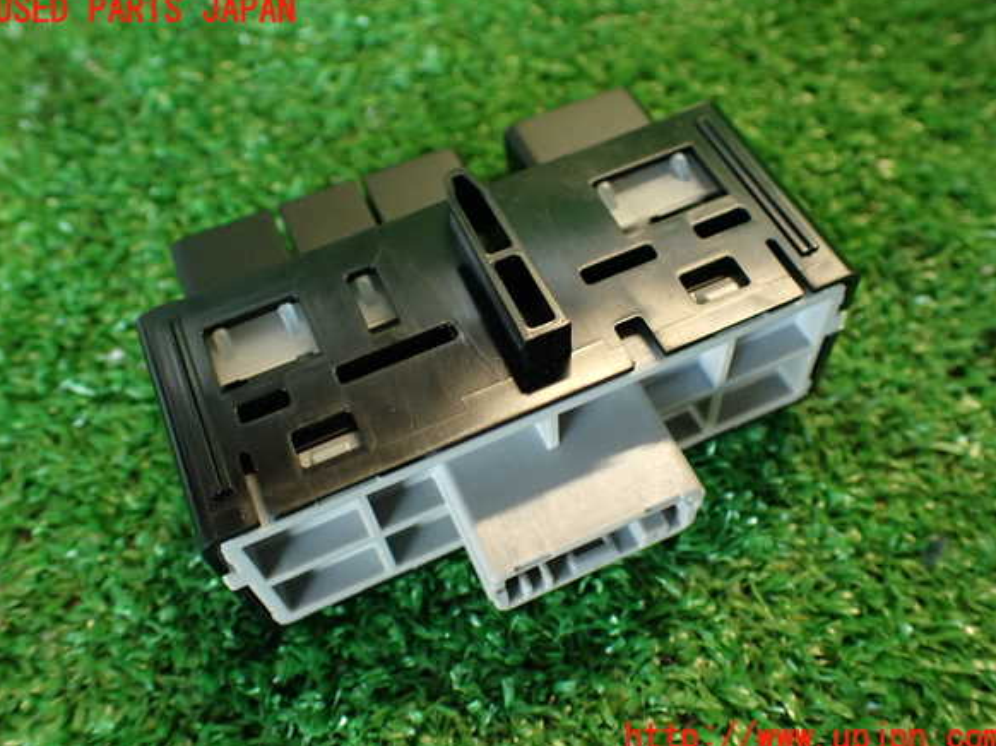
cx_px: 498
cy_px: 375
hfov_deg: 55.4
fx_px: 949
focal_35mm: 33
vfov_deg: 42.9
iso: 320
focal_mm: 5.79
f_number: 2.4
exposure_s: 1/30
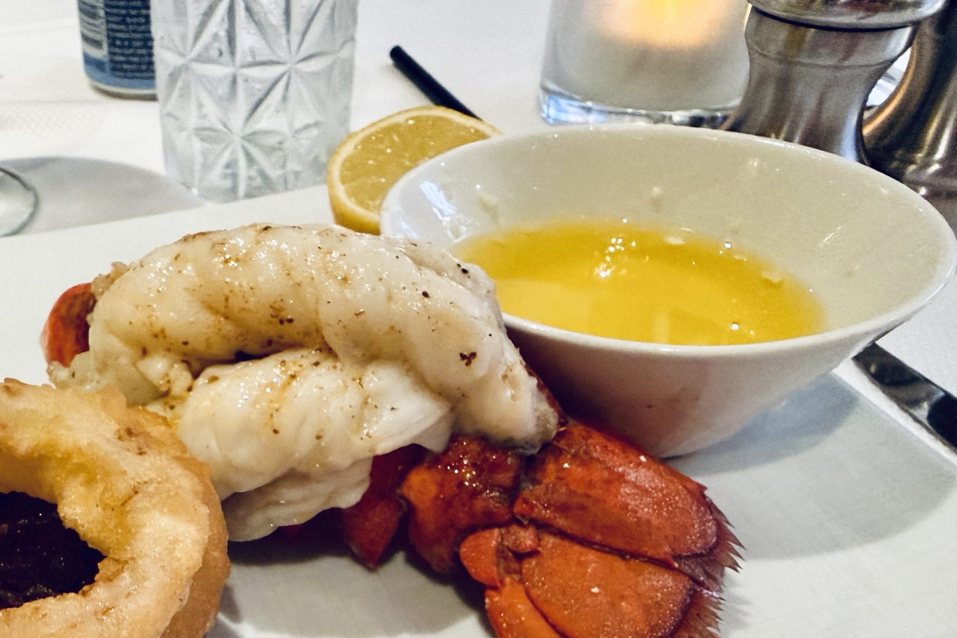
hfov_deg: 48.4
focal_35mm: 39
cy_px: 545
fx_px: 1037
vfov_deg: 32.9
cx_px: 295
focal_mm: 2.22
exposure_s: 1/60
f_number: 2.2
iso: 640
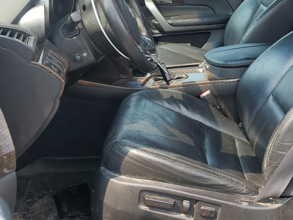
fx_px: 398
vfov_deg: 30.5
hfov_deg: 40.0
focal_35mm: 47
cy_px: 62
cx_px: 190
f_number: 1.5
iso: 50
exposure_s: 1/476
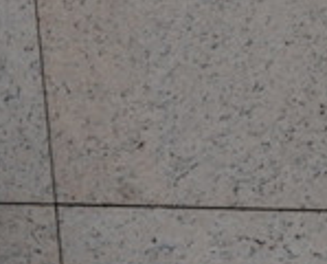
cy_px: -279
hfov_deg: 3.6
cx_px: 830
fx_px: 5114
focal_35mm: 527
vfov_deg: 2.9
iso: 2500
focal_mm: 105
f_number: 5.6
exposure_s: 1/80
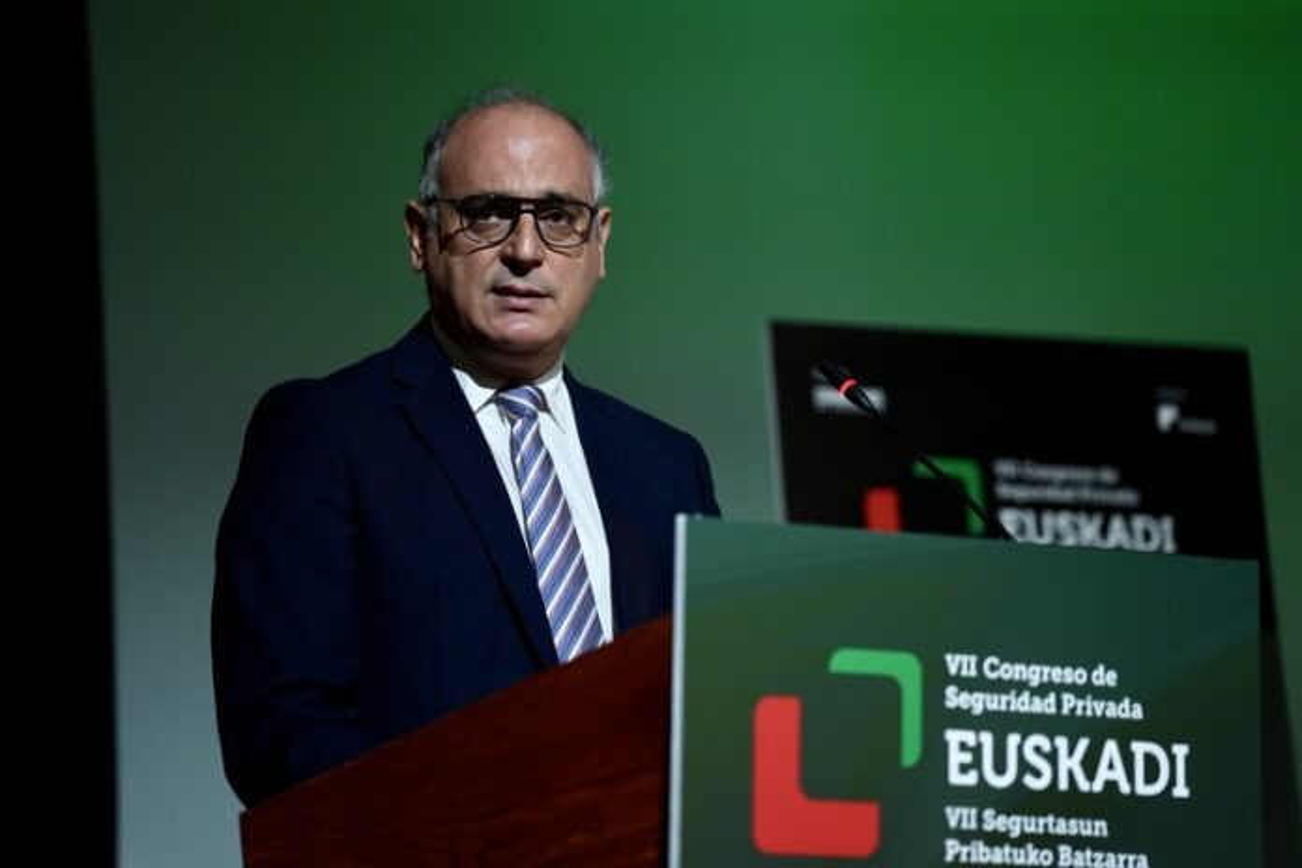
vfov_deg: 10.8
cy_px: 434
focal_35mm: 127
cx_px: 651
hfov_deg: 16.1
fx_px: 4607
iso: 1600
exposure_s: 1/160
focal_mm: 127.4
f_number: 2.8
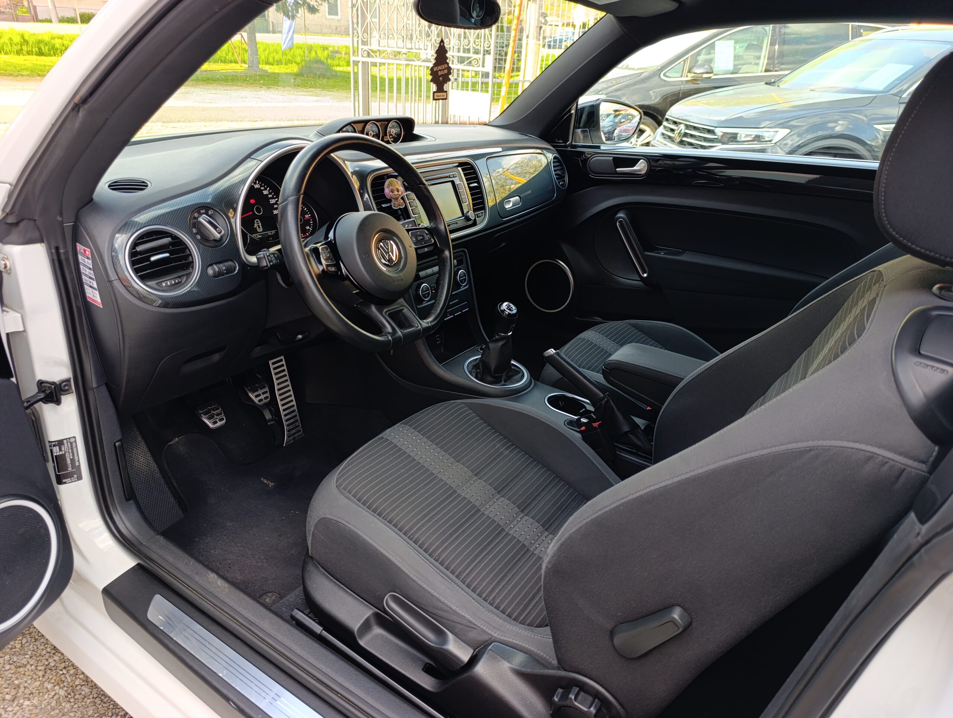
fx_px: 634
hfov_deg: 73.8
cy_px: 359
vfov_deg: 59.0
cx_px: 476
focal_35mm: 23
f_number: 1.6
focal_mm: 6.14
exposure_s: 1/100
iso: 200
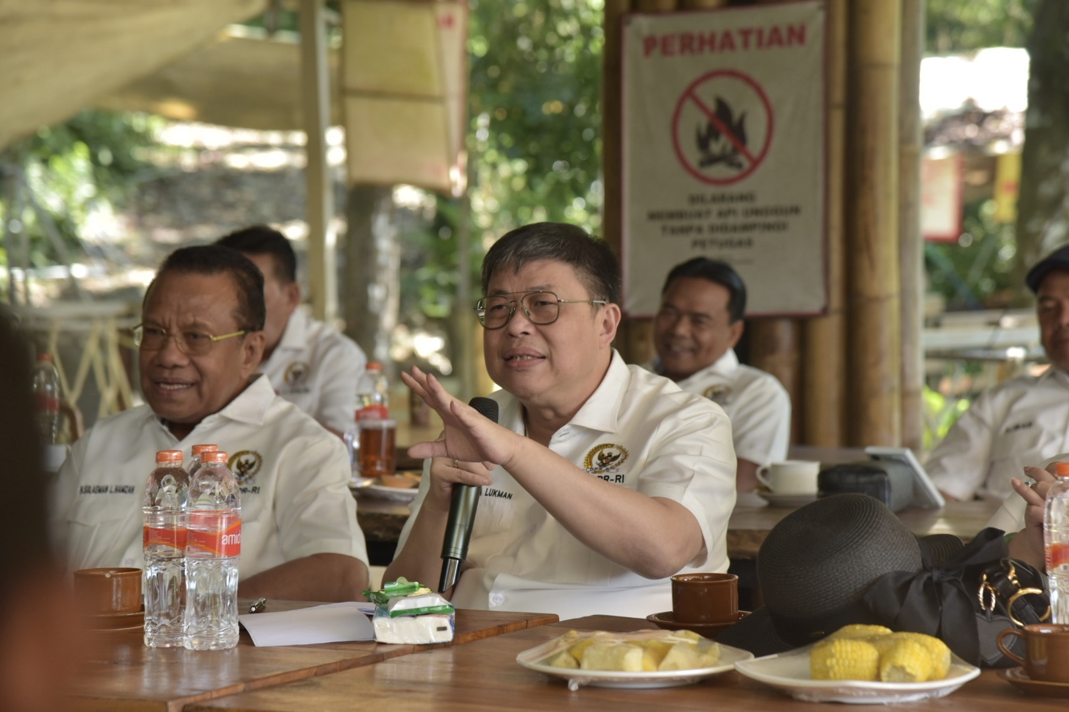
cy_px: 356
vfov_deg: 11.4
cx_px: 534
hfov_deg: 17.1
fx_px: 3563
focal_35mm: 120
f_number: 5
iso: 800
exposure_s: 1/125
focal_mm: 120
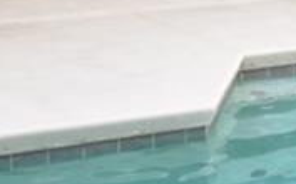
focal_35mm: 177
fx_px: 1426
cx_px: 371
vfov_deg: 7.2
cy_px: -140
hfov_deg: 11.6
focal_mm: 20
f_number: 7.1
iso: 500
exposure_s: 1/60
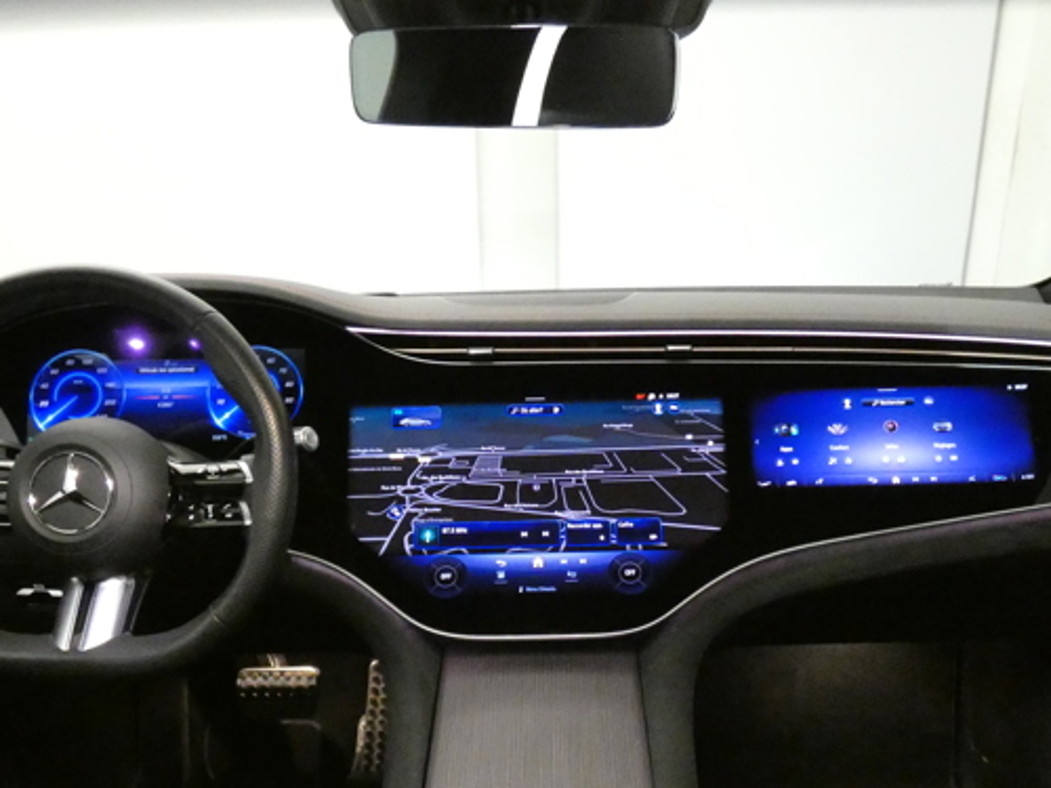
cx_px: 530
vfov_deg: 42.7
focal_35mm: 32
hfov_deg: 56.8
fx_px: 972
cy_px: 599
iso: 1600
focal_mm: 3.6
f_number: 2.8
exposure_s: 1/30
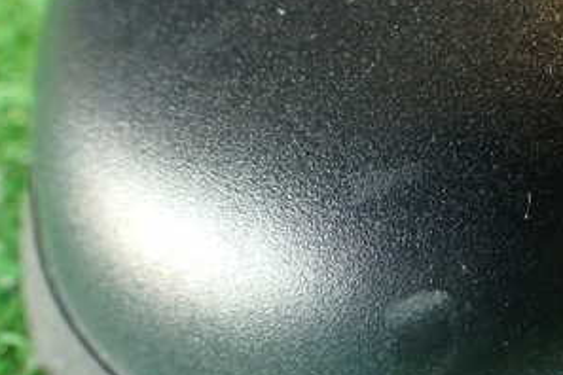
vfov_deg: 21.3
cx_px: 425
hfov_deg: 31.3
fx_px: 985
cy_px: 311
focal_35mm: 63
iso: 320
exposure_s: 1/30
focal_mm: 5.4
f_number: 2.3
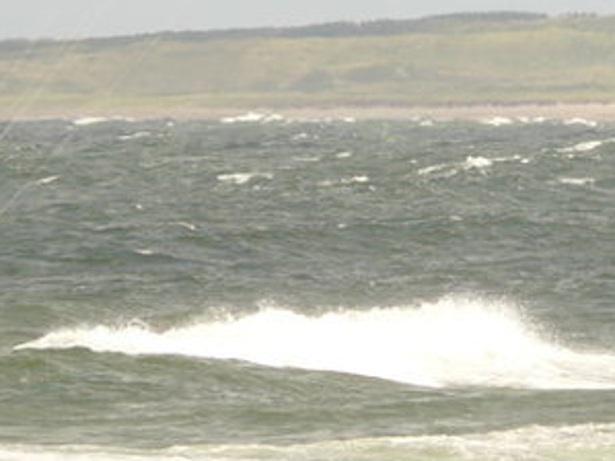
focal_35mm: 1215
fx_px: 21577
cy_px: 187
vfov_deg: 1.2
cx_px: 586
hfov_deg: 1.6
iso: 100
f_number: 5.6
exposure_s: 1/500
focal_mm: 82.8
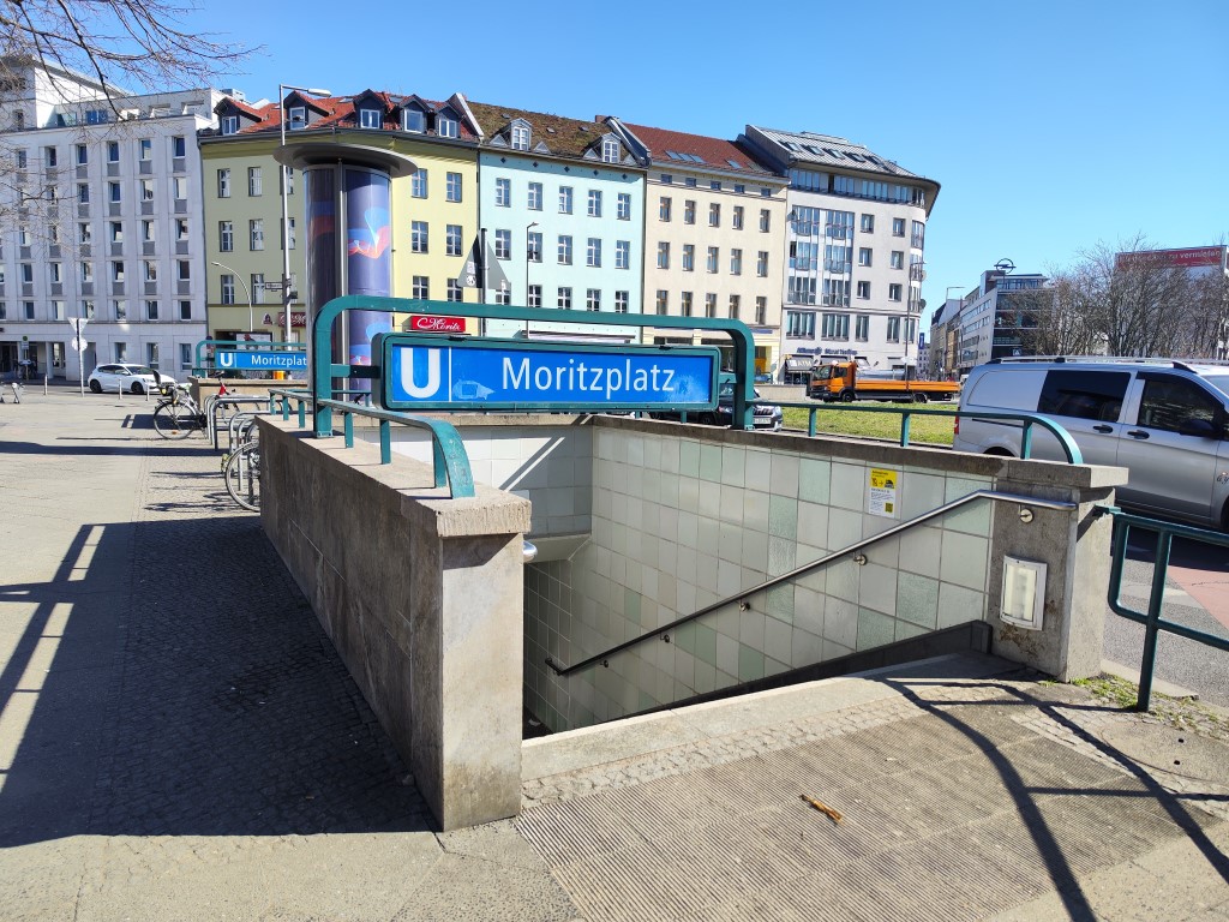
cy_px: 461
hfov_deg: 73.9
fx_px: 817
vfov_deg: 58.9
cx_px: 614
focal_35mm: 23
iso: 50
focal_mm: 7.01
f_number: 1.69
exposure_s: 1/528
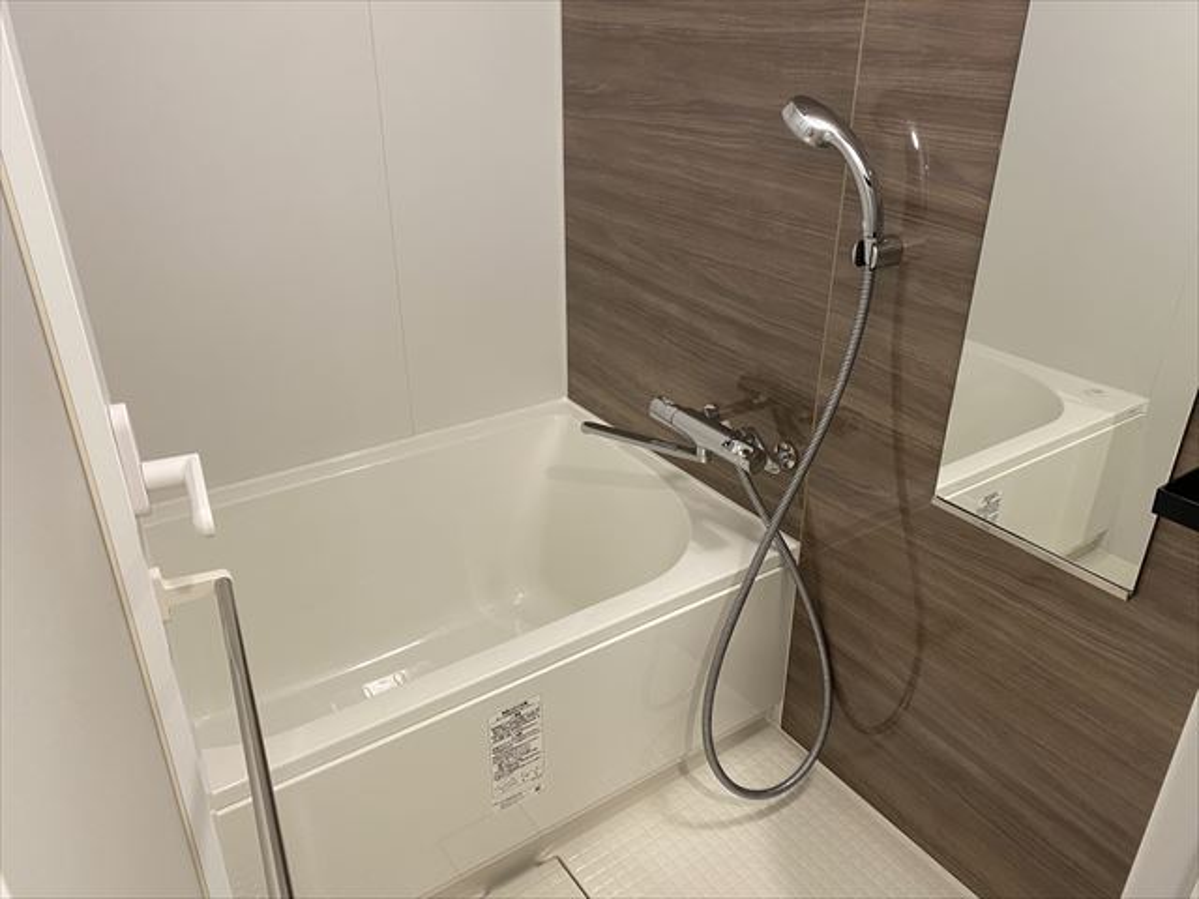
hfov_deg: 67.3
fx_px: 901
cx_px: 600
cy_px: 450
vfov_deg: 53.1
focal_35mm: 26
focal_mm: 4.25
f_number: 1.8
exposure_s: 1/50
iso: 125
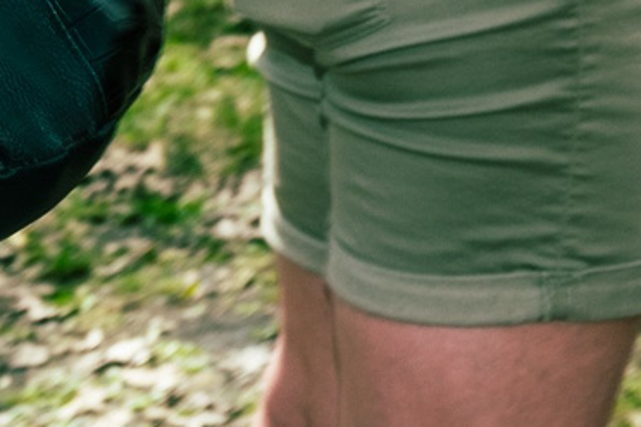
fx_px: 4415
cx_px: -1051
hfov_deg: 7.6
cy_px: -691
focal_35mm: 248
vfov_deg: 5.3
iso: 160
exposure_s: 1/200
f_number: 5.6
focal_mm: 36
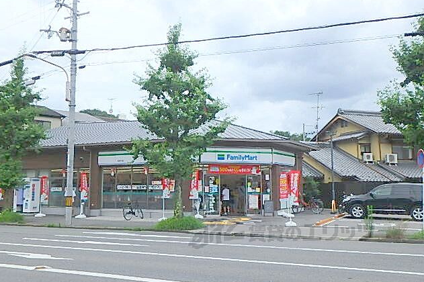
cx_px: 210
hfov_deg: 50.7
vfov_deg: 35.0
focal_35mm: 38
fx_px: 447
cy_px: 130
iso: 125
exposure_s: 1/800
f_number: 5
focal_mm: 6.4
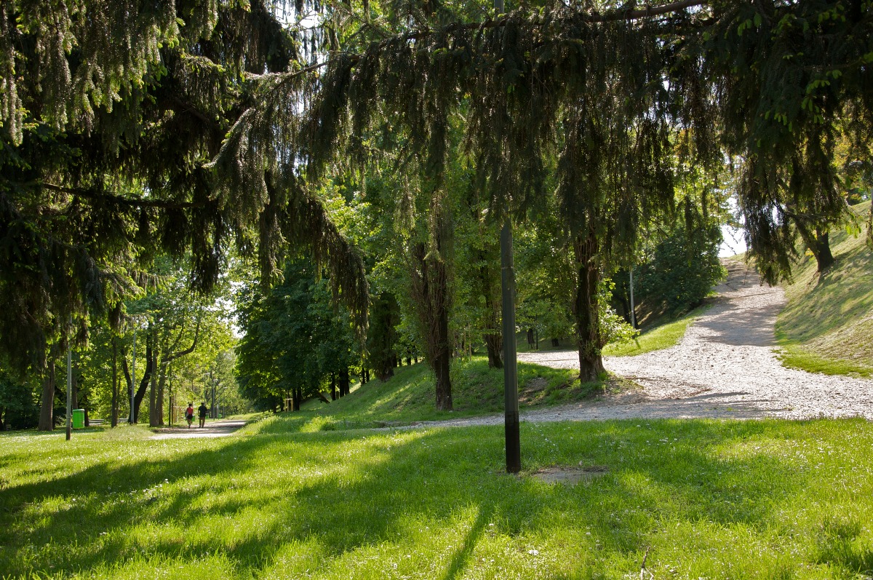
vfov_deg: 34.1
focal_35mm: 39
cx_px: 436
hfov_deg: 49.6
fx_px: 945
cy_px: 290
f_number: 6.3
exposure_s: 1/125
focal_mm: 26
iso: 200
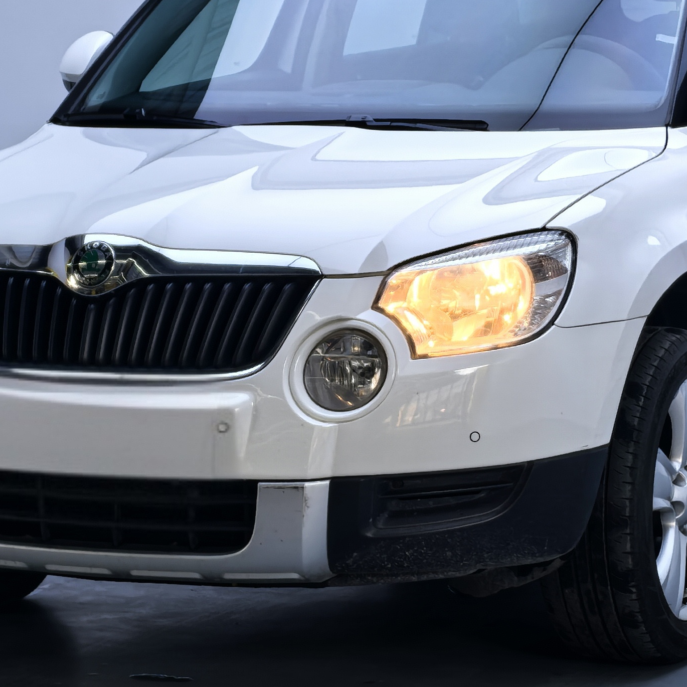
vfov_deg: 11.8
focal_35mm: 148
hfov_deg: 11.8
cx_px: 372
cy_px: 200
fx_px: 3323
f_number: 2
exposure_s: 1/189
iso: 50
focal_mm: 5.75
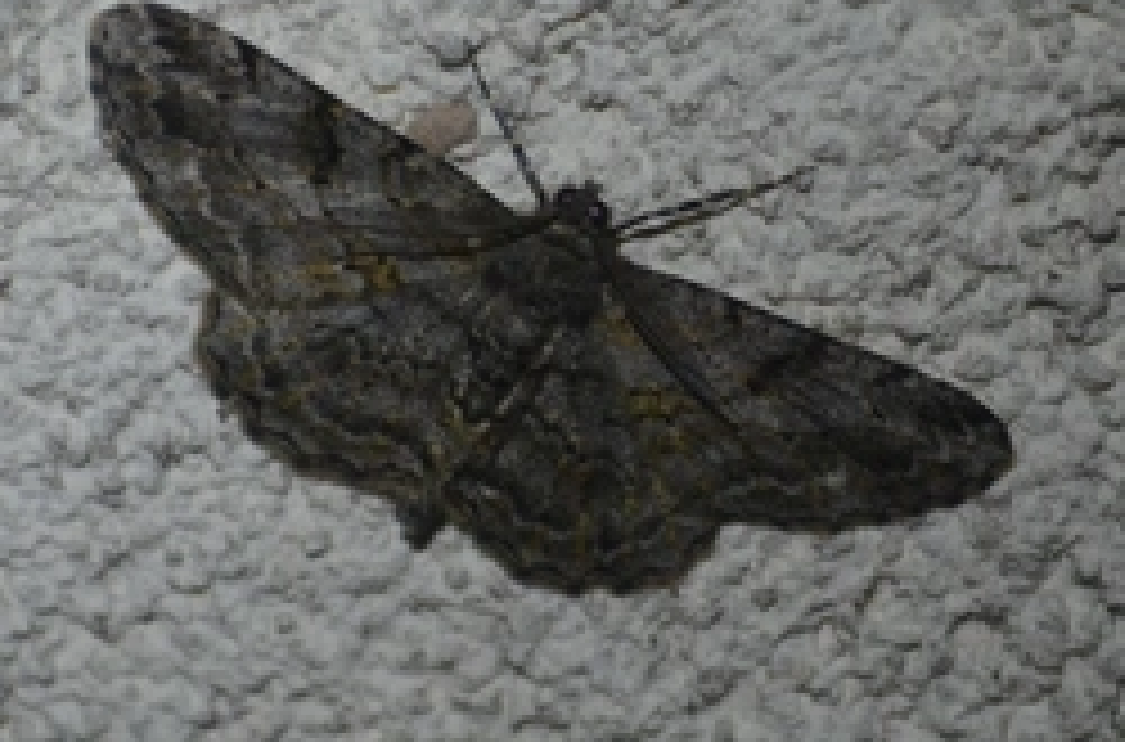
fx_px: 6582
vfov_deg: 6.5
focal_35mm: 211
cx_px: 486
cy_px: 362
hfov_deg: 9.8
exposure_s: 1/60
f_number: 5.6
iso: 640
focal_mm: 55
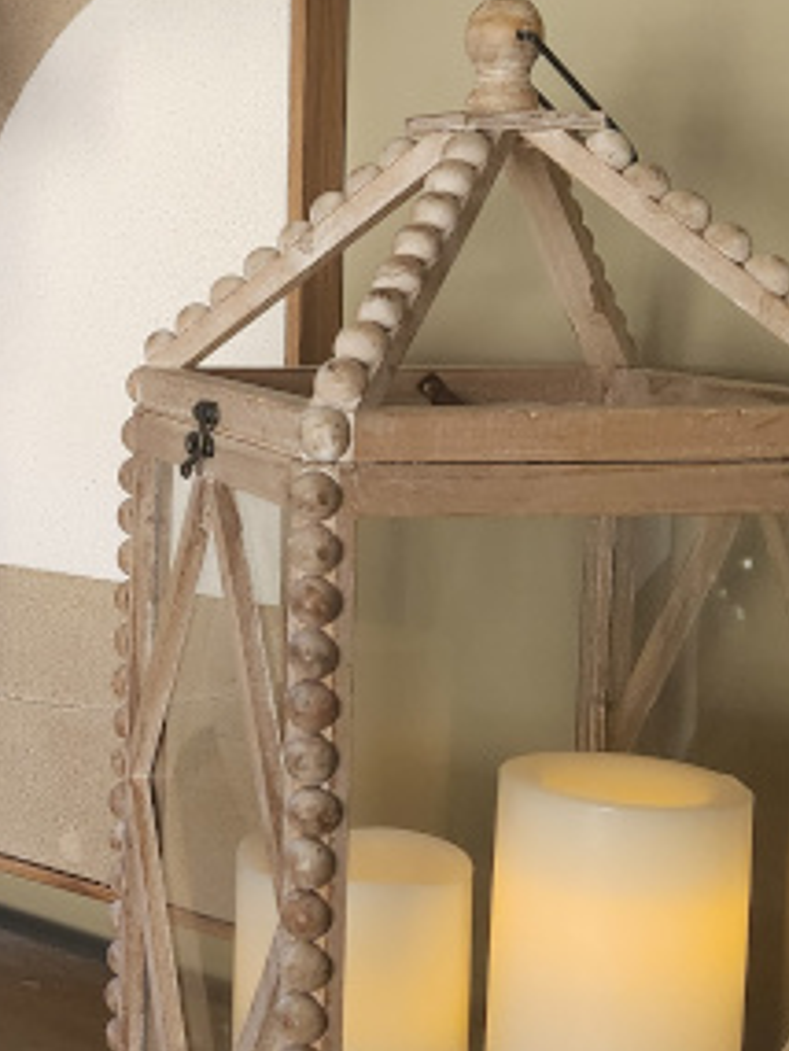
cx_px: -74
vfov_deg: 27.3
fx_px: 2156
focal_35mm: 71
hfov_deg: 19.8
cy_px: 413
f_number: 1.8
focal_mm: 5.4
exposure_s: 1/120
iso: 640
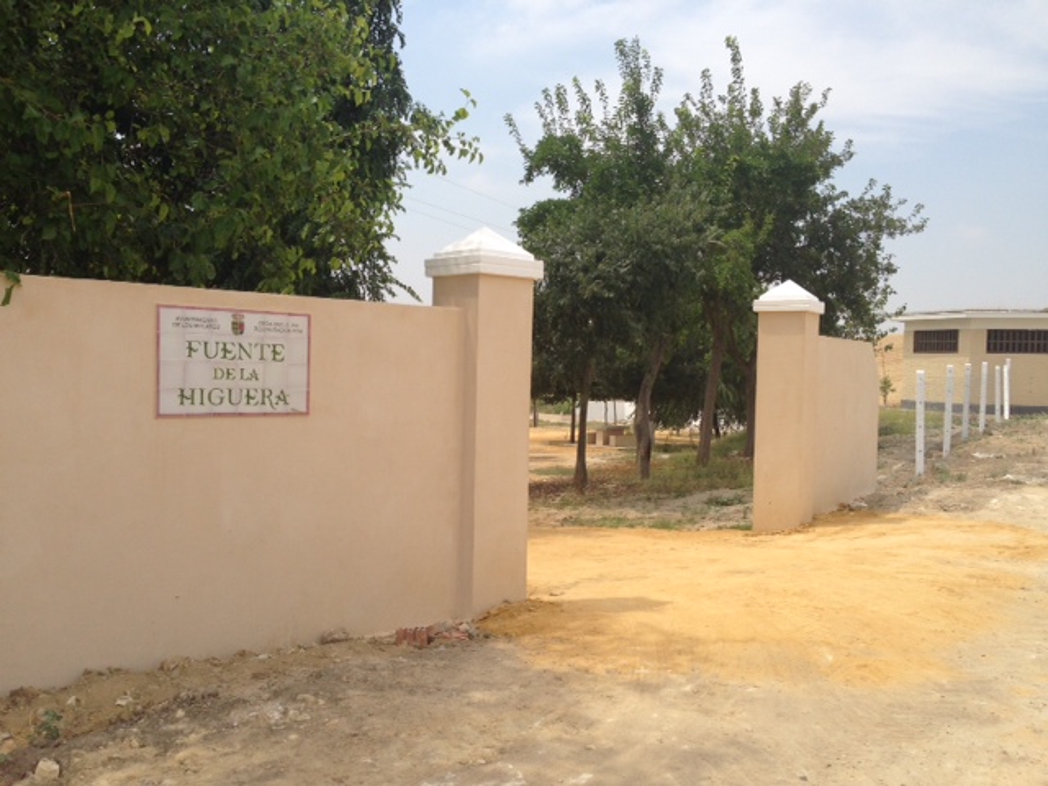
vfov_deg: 42.9
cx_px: 524
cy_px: 393
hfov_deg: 55.4
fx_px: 999
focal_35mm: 33
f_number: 2.4
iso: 50
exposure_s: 1/1808
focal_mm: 4.12
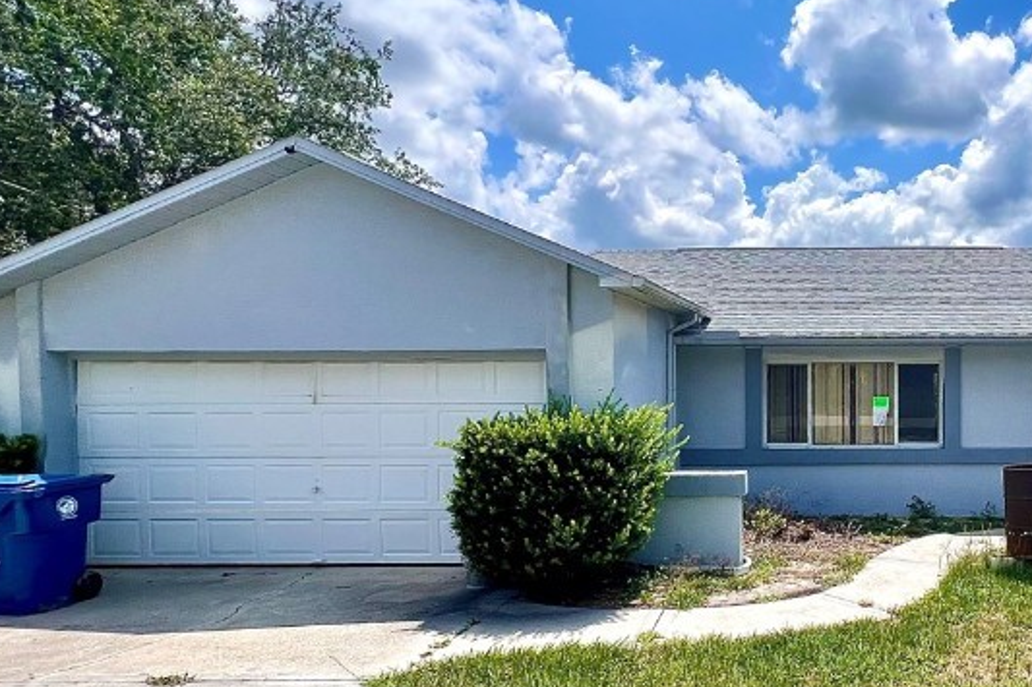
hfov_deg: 62.3
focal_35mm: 26
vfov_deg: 49.3
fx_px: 745
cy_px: 403
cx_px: 854
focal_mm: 1.57
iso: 32
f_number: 1.8
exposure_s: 1/2660
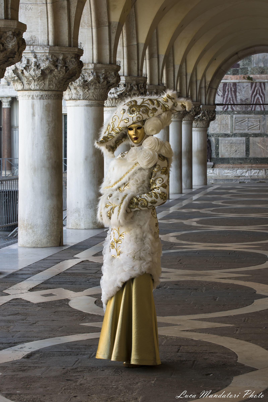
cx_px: 134
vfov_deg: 19.5
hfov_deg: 13.0
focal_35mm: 105
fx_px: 1172
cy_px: 201
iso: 100
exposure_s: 1/10
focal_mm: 70
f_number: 13
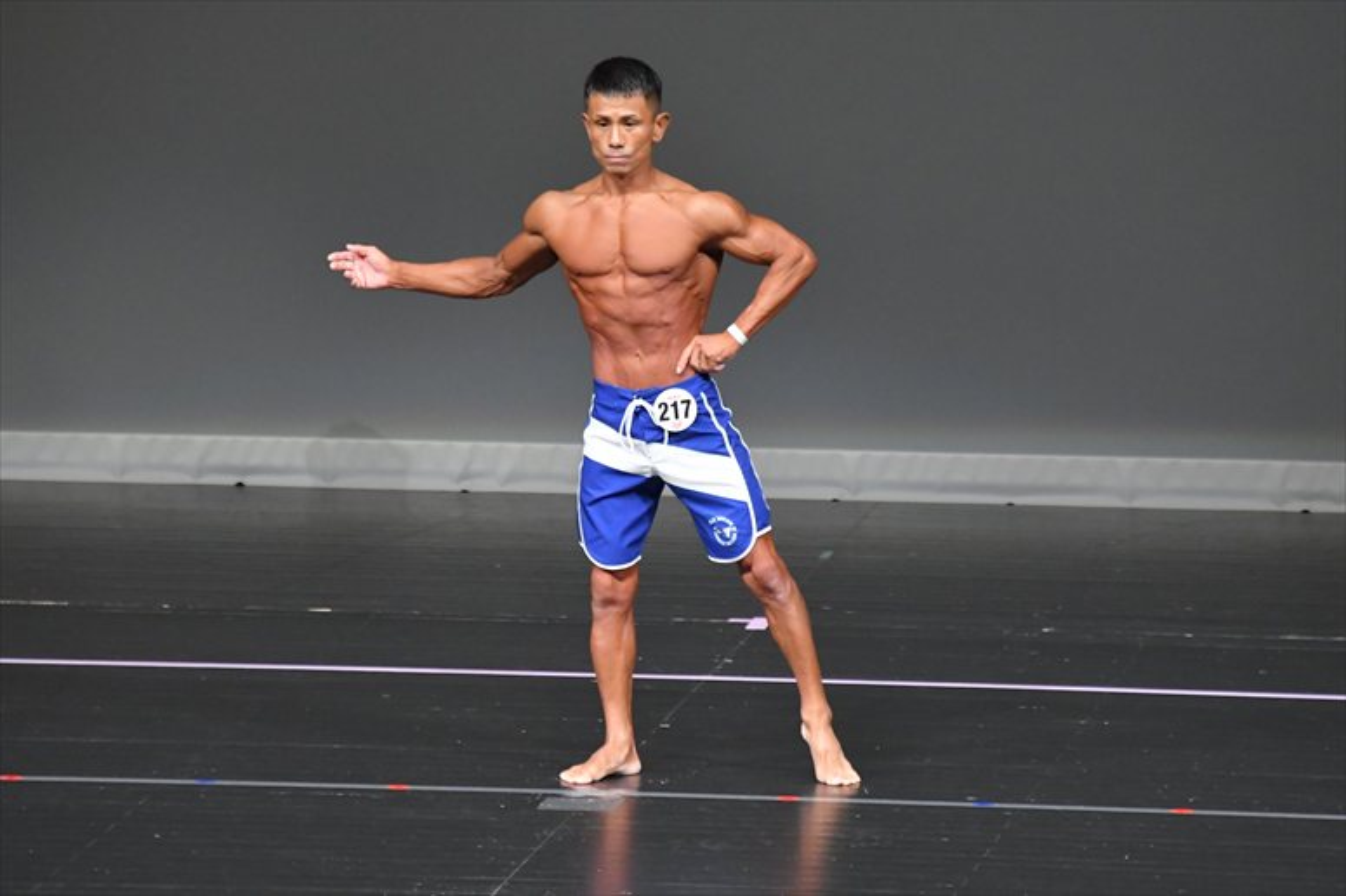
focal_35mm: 345
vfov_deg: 4.0
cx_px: 673
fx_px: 12893
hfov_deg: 6.0
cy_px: 448
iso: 5000
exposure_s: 1/400
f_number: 5.6
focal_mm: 230
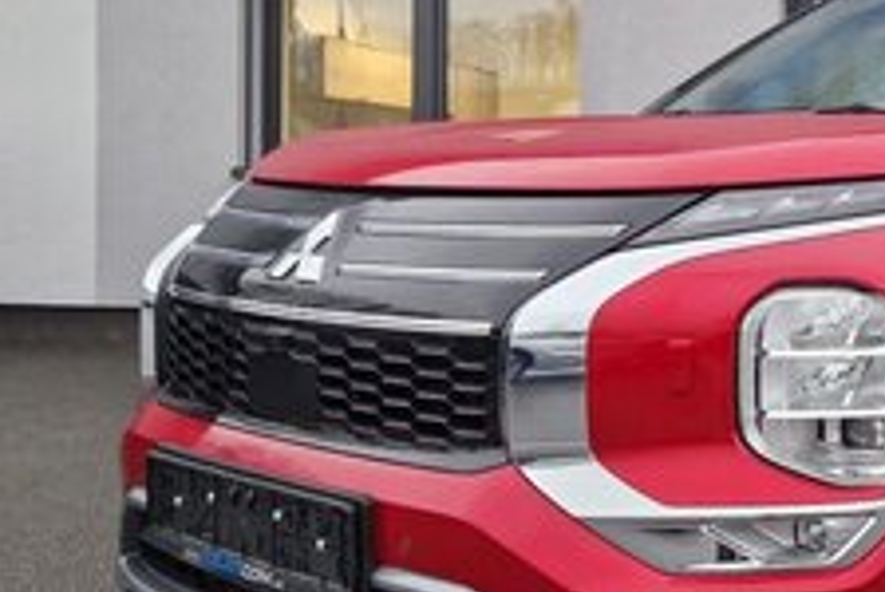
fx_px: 1280
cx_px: 932
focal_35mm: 52
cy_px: 241
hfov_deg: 34.0
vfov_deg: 26.0
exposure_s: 1/100
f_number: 1.8
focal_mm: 5.4
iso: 320
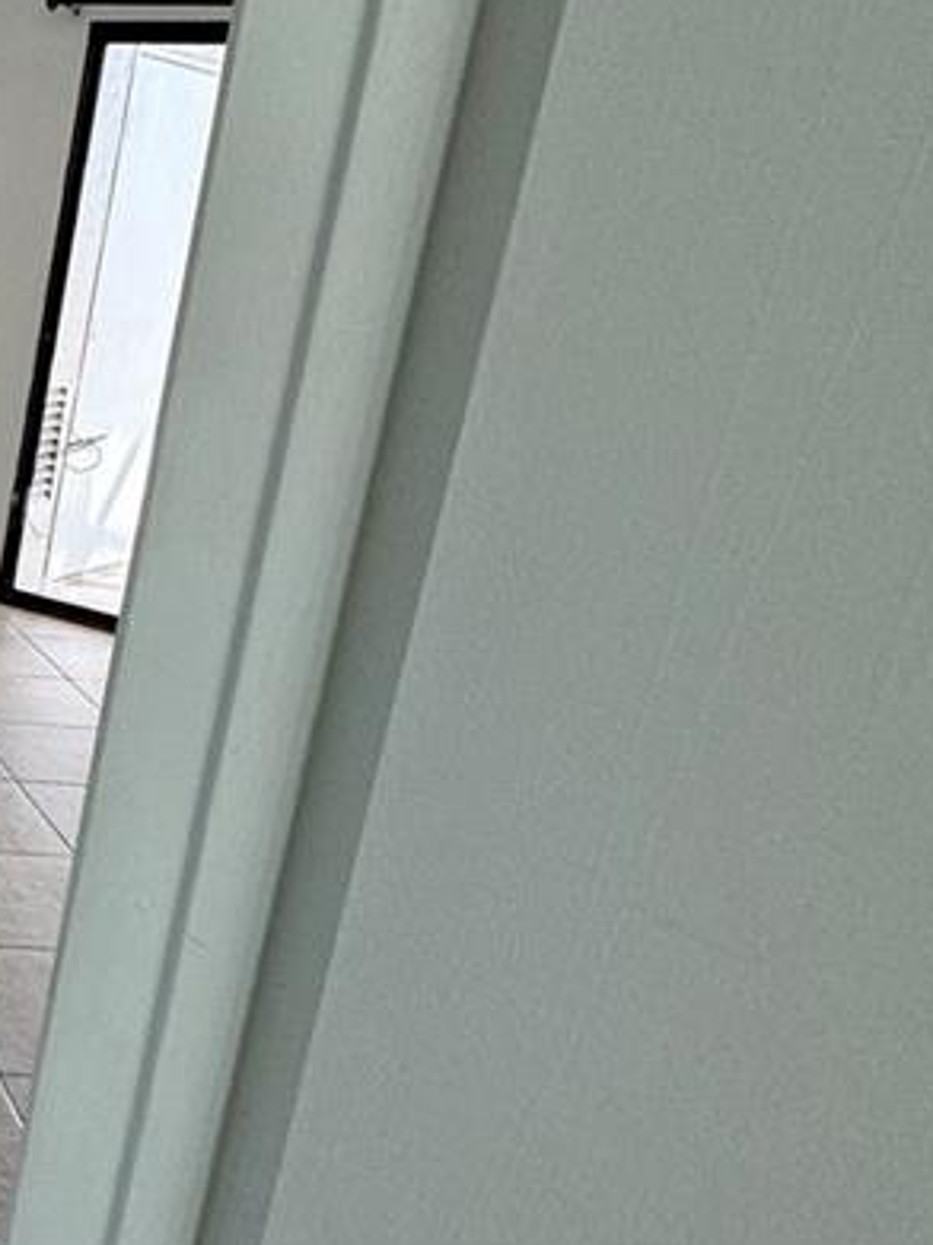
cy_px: 602
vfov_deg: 43.9
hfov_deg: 25.6
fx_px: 1546
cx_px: -446
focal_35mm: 43
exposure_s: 1/120
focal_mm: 2.22
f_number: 2.2
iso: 100
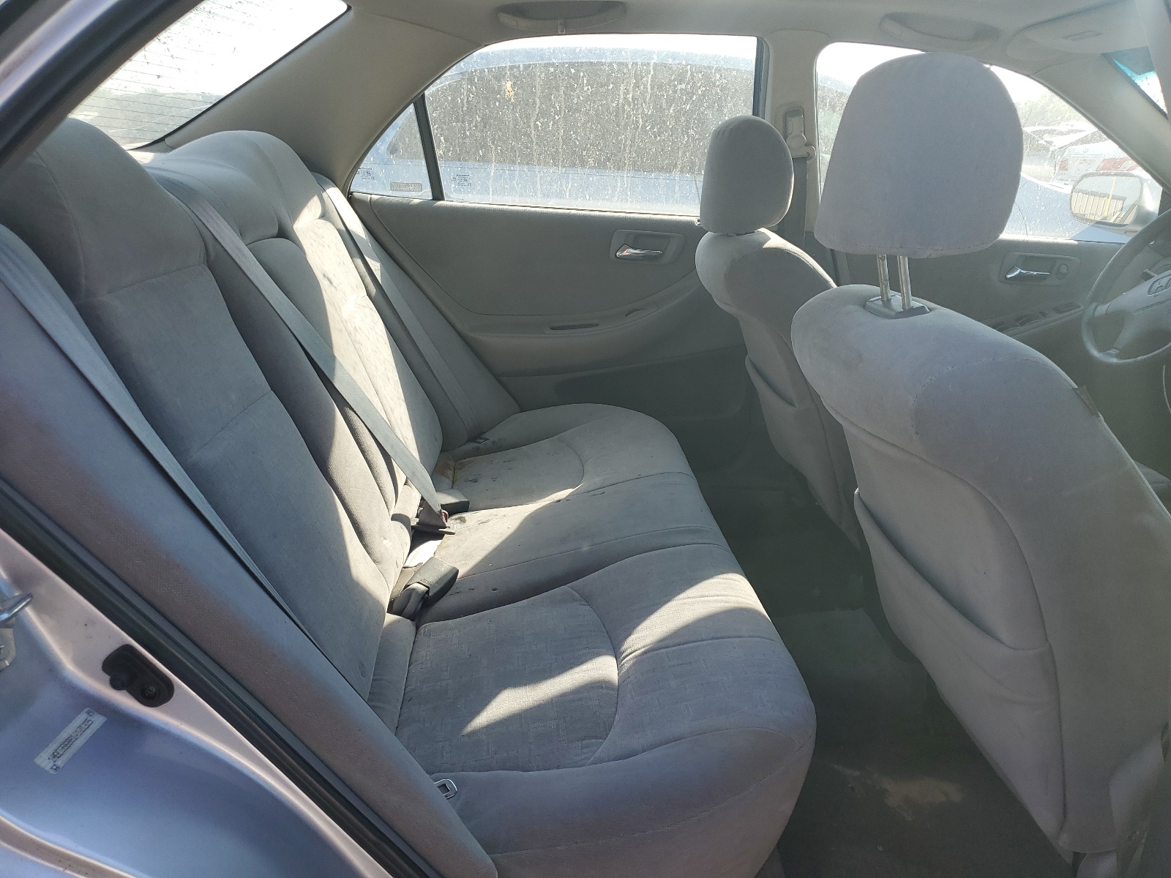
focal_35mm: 26
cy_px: 439
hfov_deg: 67.3
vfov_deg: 53.1
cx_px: 586
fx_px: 880
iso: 50
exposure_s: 1/833
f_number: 1.5
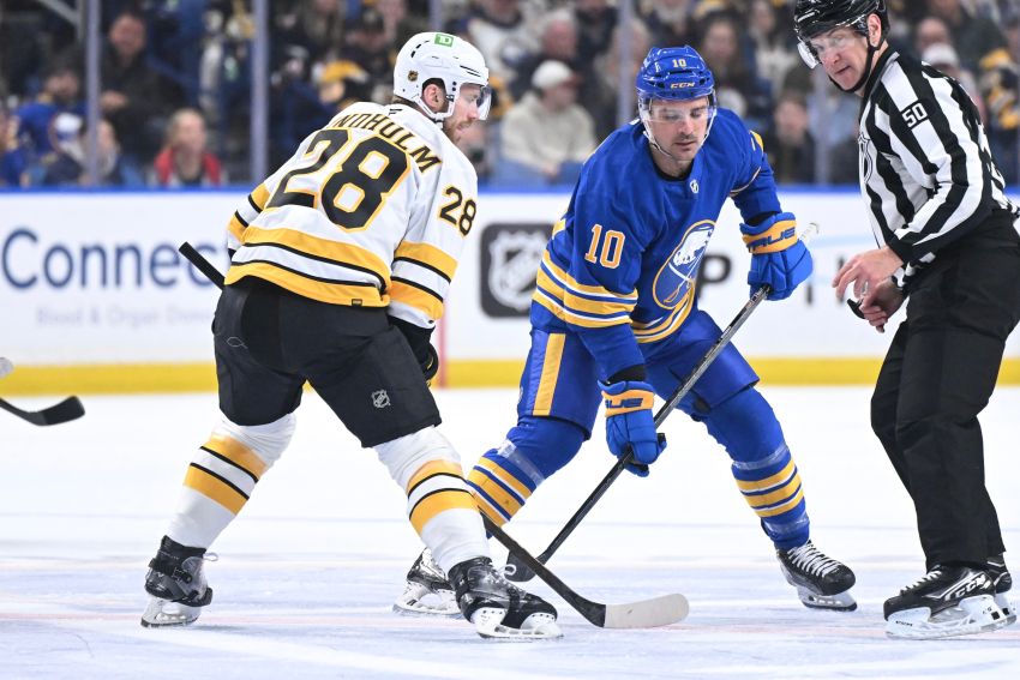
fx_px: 5667
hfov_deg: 10.3
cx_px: 510
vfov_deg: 6.9
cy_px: 340
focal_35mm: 200
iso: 4000
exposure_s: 1/2000
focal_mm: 200
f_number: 2.8
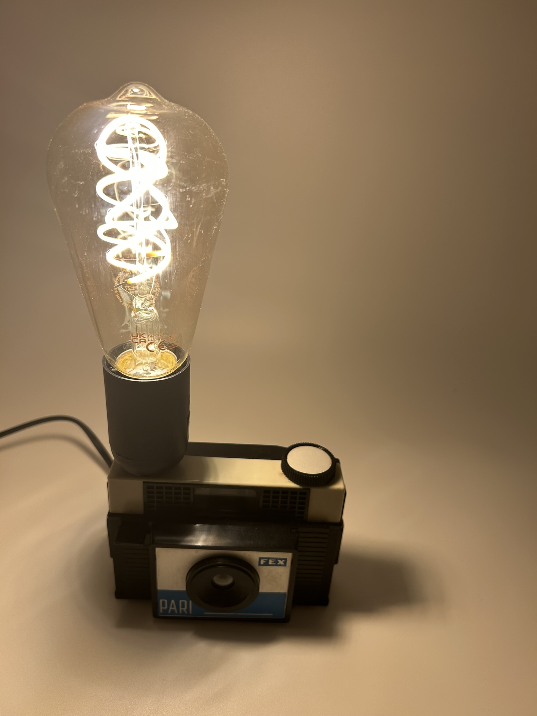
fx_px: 538
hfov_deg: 53.1
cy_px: 358
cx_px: 268
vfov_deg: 67.3
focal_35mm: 26
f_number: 1.5
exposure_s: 1/111
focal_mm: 5.7
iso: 32
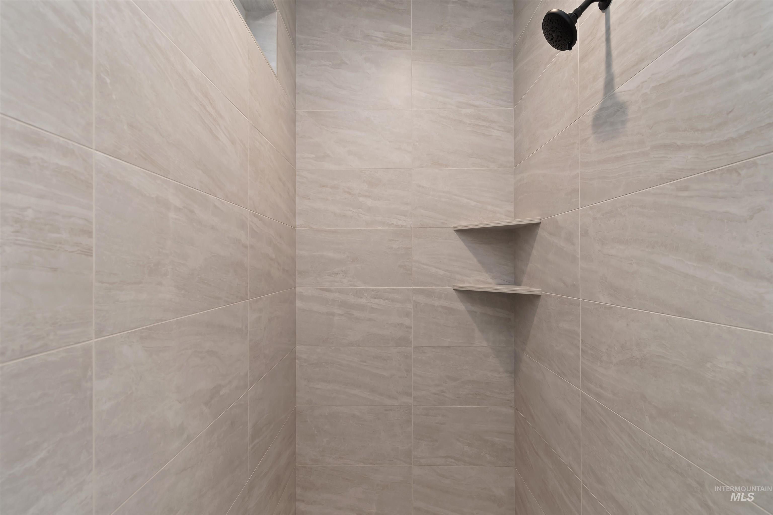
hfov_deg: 100.4
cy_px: 258
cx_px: 386
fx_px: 322
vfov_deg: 77.3
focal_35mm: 15
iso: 320
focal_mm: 10
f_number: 6.3
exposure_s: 1/15
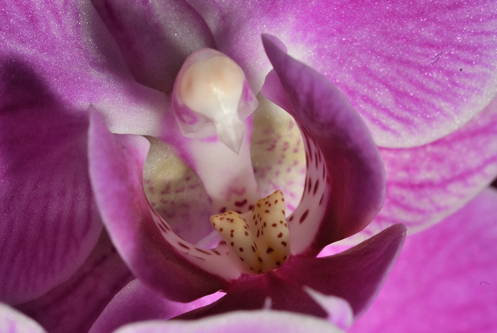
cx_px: 248
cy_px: 166
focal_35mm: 150
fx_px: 2073
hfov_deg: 13.7
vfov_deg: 9.2
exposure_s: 1/100
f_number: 4
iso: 100
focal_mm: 100
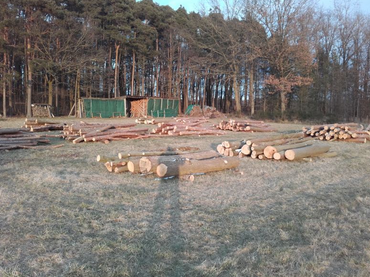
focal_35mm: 32
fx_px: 342
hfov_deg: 56.8
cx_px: 183
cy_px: 139
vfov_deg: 44.1
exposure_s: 1/100
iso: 50
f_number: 2.2
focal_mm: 3.31
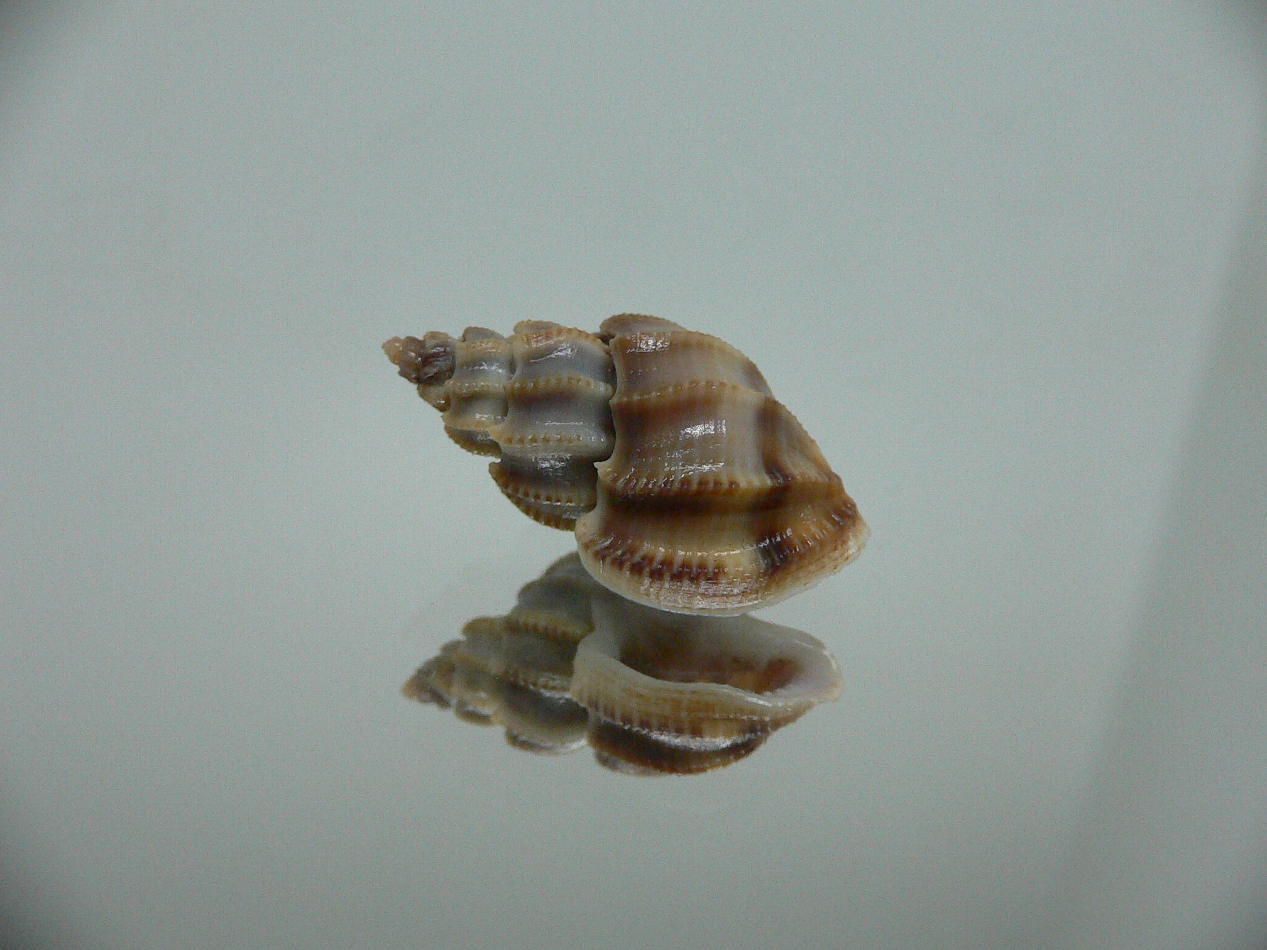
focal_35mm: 35
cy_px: 475
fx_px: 1281
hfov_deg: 52.6
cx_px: 634
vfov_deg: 40.7
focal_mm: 4.6
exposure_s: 1/60
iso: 200
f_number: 2.8
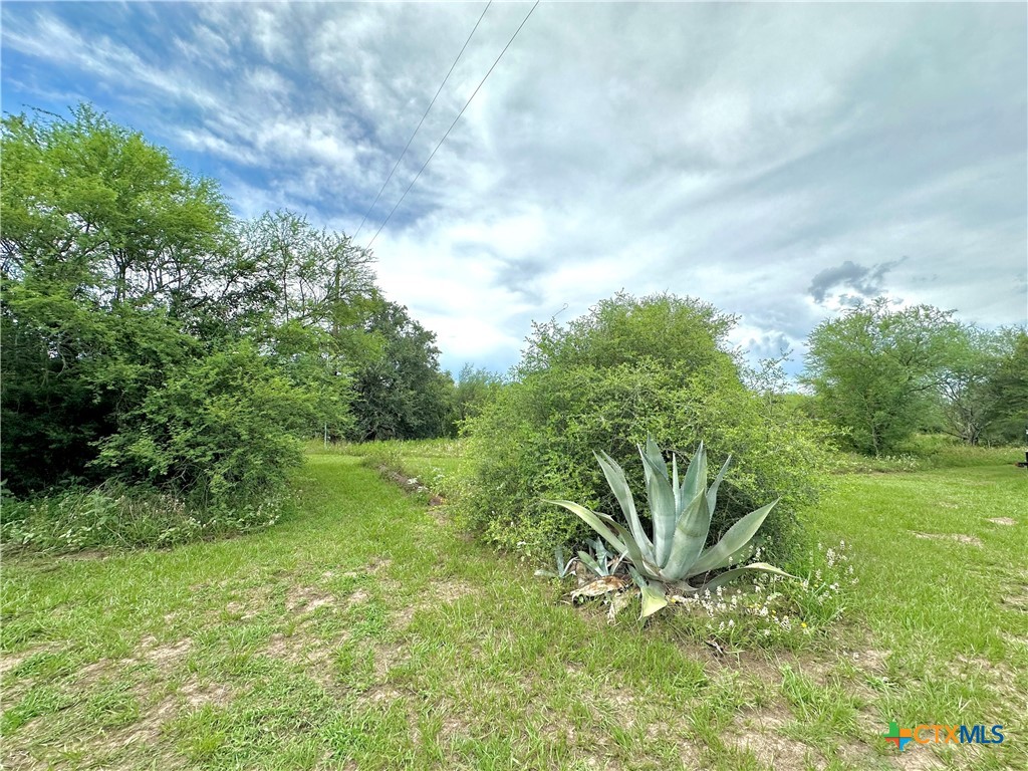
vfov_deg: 85.7
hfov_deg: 102.1
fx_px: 416
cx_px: 514
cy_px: 386
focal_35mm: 14
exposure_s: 1/2212
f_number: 2.2
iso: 50
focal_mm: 2.22
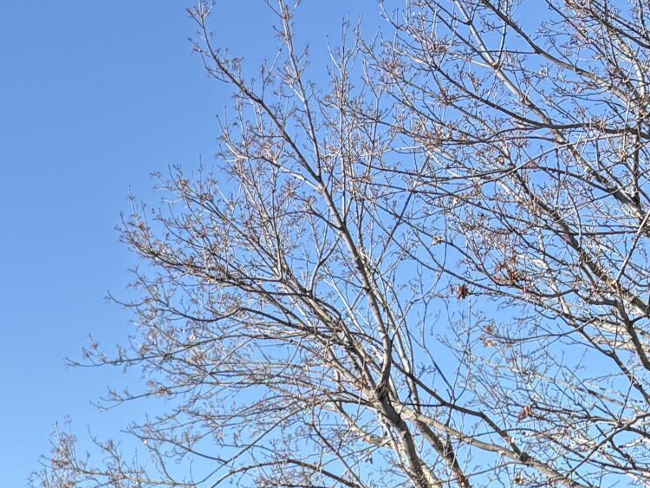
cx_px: -459
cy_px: 888
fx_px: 1953
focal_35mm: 104
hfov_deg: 16.4
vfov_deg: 12.9
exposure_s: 1/1420
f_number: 1.6
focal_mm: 5.96
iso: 50
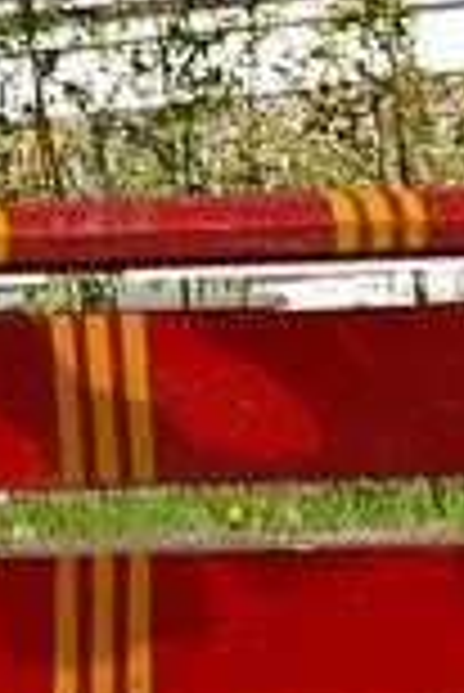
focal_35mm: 808
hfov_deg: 1.7
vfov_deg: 2.5
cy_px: -230
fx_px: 15585
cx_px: -306
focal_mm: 150
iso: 200
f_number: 8
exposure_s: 1/500
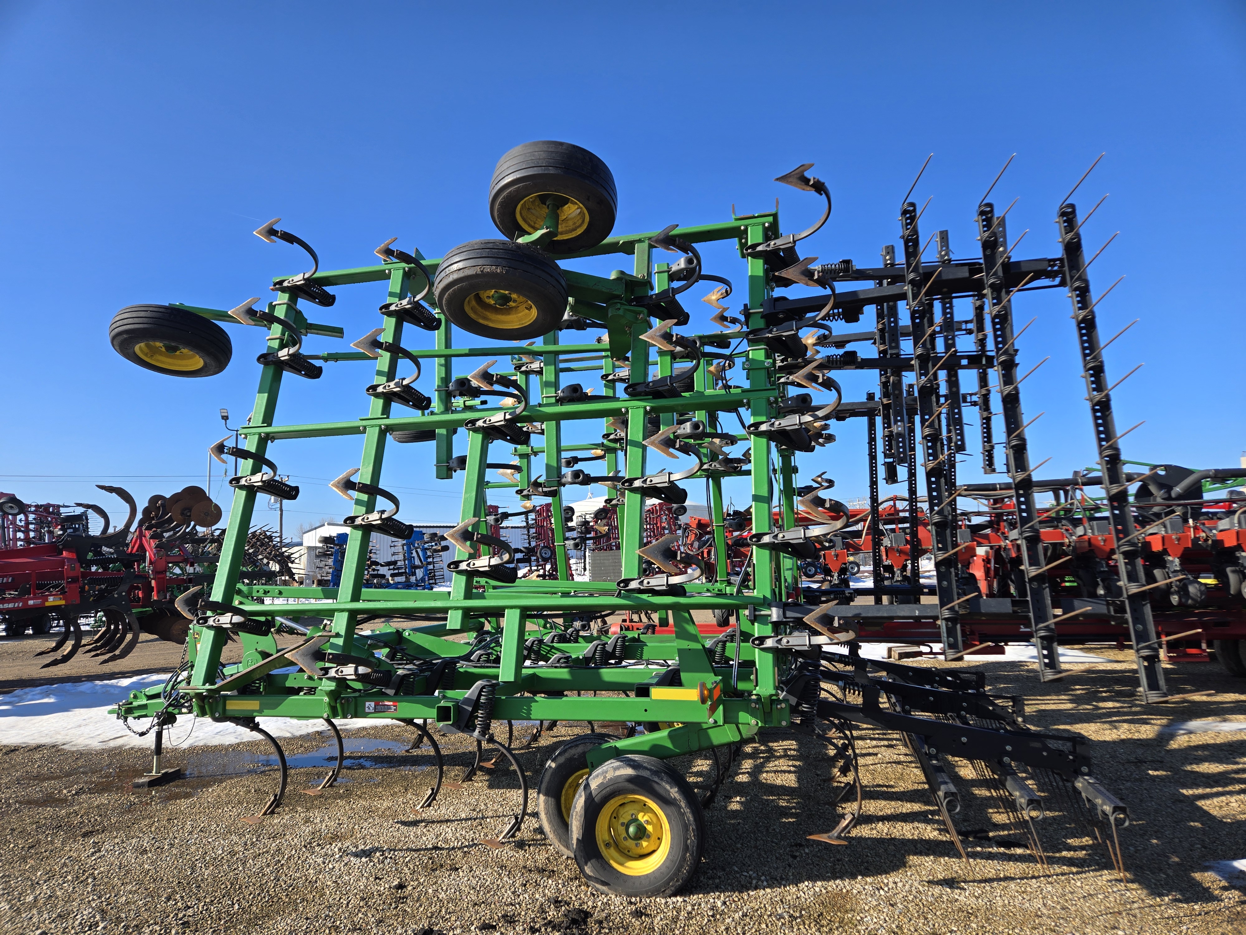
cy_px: 468
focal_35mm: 23
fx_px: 828
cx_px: 623
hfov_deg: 73.9
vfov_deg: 58.9
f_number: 1.8
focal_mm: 5.4
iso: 25
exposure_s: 1/1307
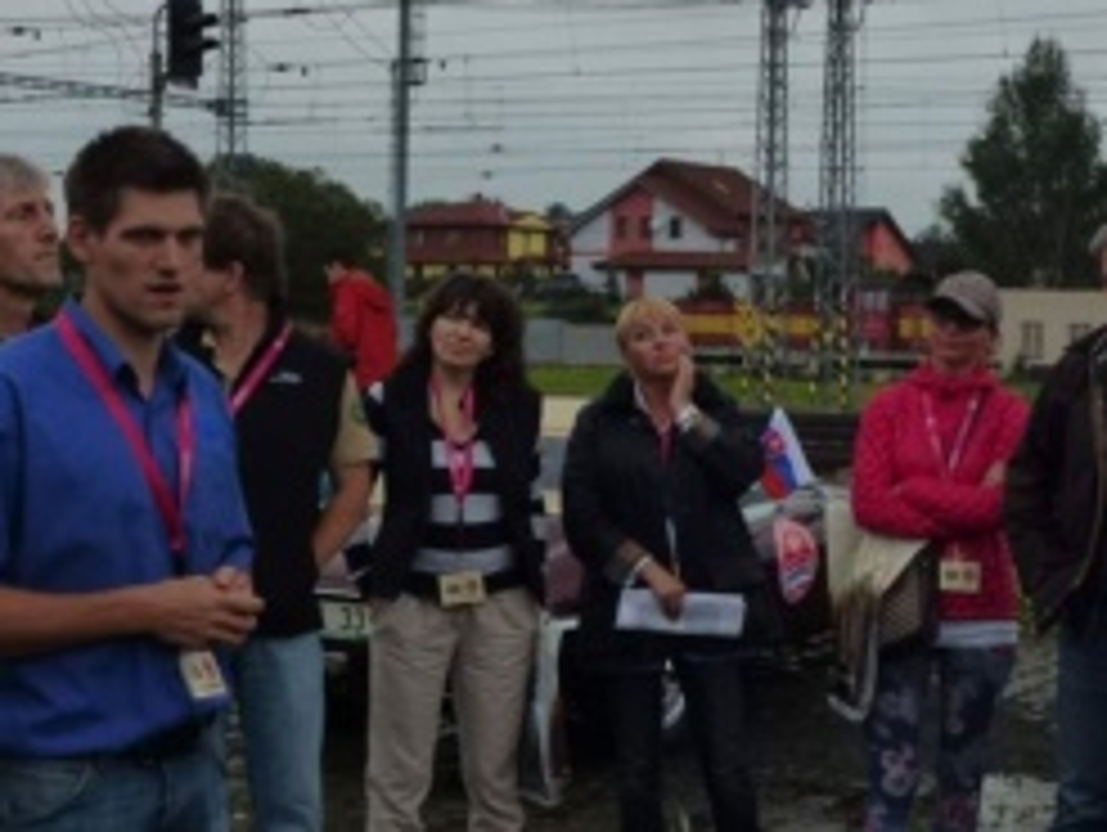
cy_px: 420
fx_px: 2145
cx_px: 909
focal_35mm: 67
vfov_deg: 22.0
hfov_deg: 28.2
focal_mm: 5.9
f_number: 4
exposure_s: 1/125
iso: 160
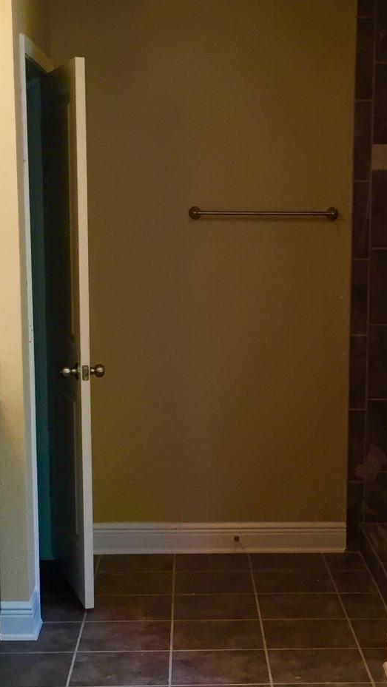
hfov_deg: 17.7
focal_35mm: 68
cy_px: 461
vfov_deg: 30.7
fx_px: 1240
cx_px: 246
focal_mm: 4.15
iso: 64
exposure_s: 1/30
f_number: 2.2
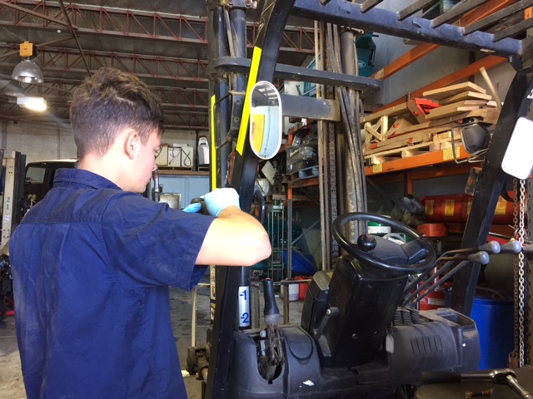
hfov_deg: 61.7
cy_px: 200
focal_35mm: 29
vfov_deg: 48.2
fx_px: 447
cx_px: 266
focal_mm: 4.15
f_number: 2.2
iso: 125
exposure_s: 1/30
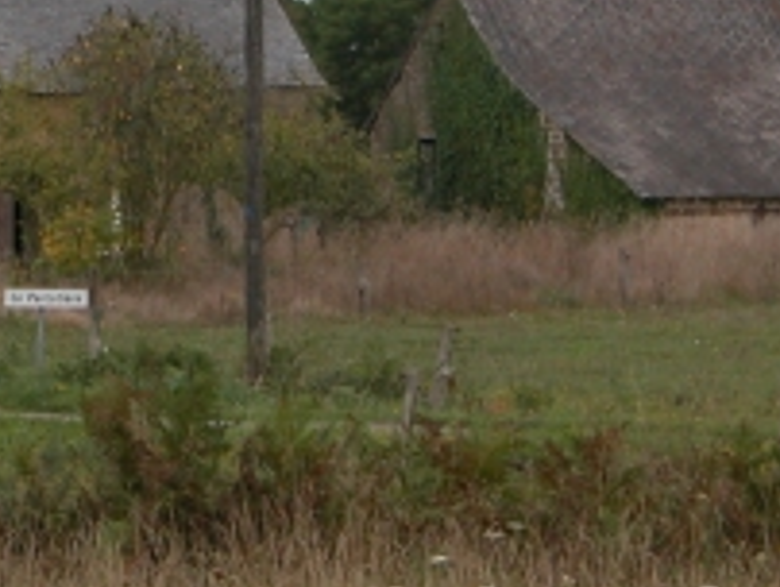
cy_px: 97
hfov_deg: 6.3
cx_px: -143
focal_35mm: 314
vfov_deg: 4.7
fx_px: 7084
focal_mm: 23.7
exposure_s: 1/258
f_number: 4.5
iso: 100
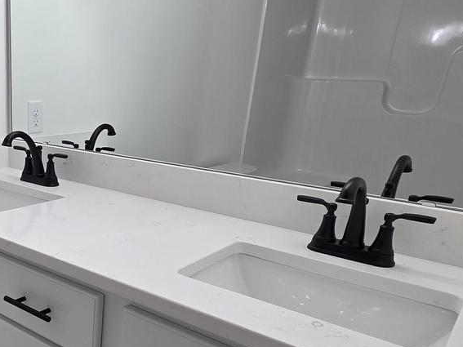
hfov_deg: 50.3
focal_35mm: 33
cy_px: 256
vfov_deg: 41.8
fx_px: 441
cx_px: 63
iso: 125
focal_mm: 2.2
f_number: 2.2
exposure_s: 1/120
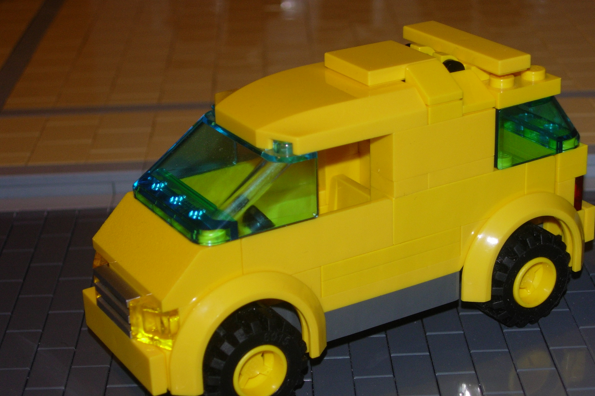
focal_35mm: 82
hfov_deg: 24.8
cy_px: 223
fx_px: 1355
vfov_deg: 16.6
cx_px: 320
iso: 79
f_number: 3.7
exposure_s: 1/64
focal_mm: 14.9
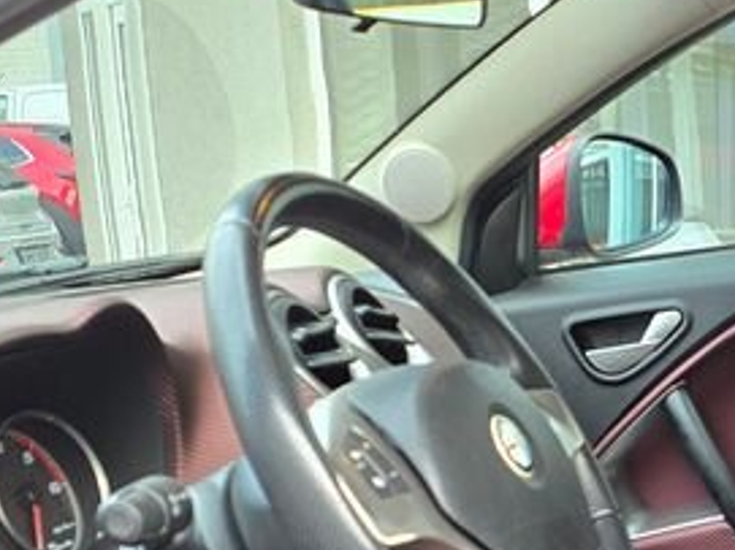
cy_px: 612
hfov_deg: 21.0
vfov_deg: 16.4
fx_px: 1846
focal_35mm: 87
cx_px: 879
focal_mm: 6.3
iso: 200
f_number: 1.7
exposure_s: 1/180
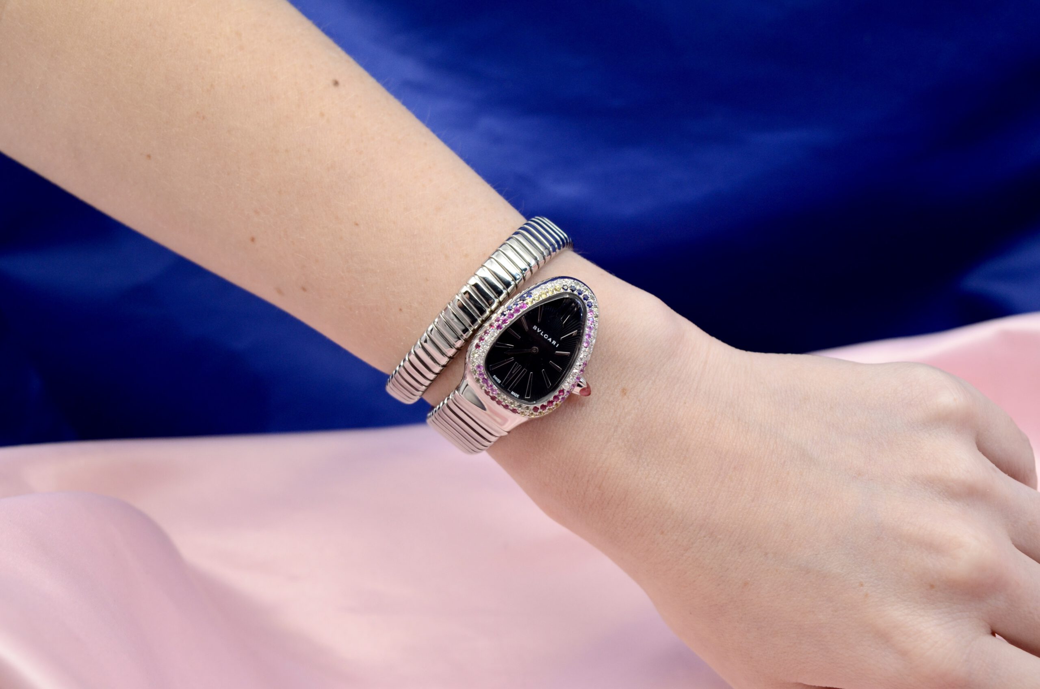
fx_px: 1514
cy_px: 344
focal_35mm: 52
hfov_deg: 37.9
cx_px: 520
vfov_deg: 25.6
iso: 800
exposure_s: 1/320
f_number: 5
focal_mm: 35
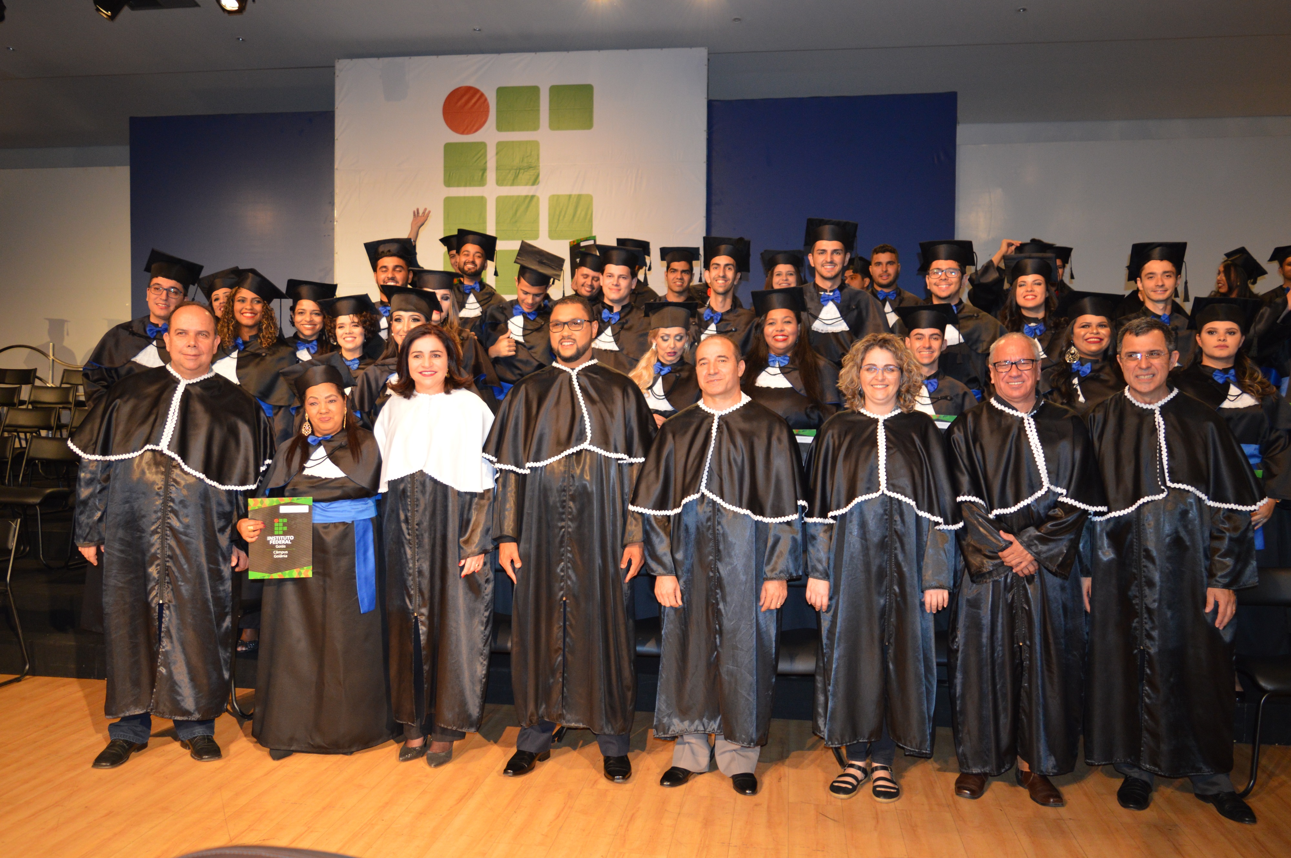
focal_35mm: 27
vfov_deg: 47.8
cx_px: 646
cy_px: 429
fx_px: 967
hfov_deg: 67.4
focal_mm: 18
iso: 720
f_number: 3.5
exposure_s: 1/60
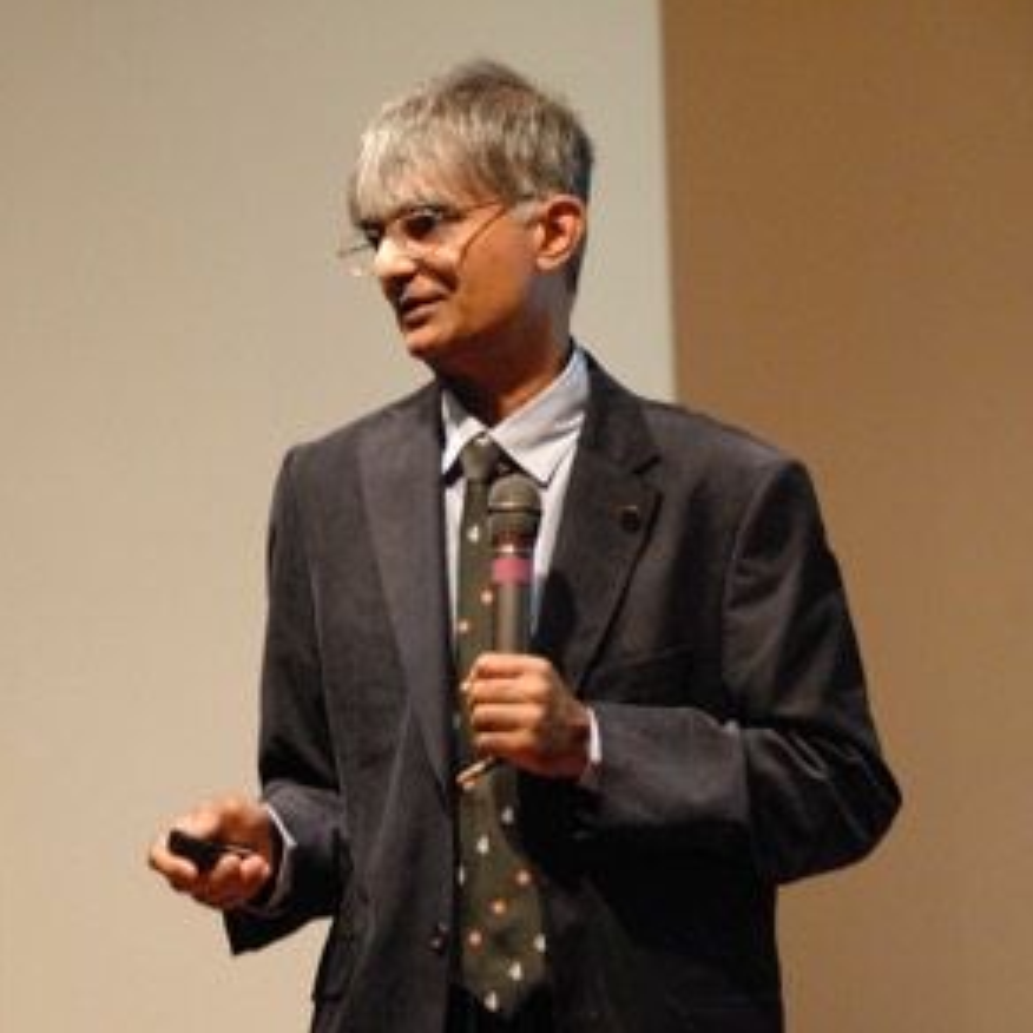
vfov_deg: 9.6
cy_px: 515
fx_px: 6166
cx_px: 481
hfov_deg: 9.6
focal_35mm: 183
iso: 1600
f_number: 5.3
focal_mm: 95
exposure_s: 1/25
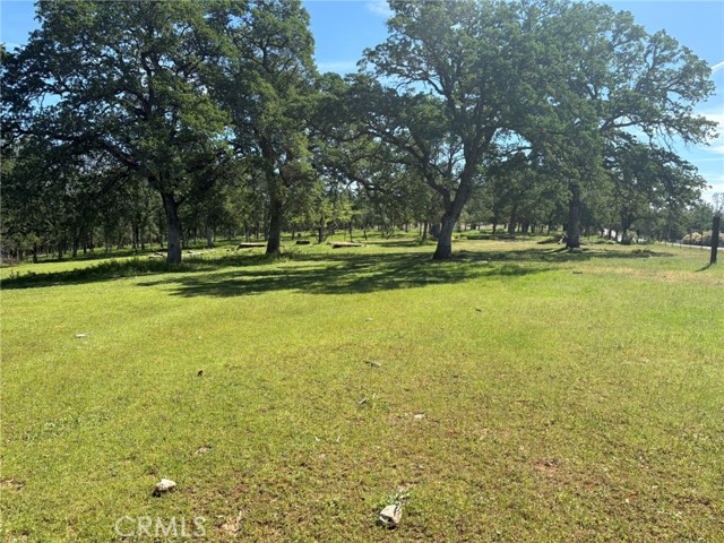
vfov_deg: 53.1
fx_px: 544
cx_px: 362
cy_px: 272
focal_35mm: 26
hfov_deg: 67.3
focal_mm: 5.96
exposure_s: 1/1706
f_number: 1.6
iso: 50
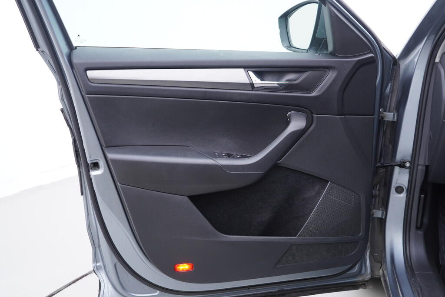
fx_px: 445
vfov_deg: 36.9
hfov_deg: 53.1
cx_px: 222
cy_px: 148
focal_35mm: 36
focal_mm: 24
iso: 125
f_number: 2.8
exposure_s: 1/40
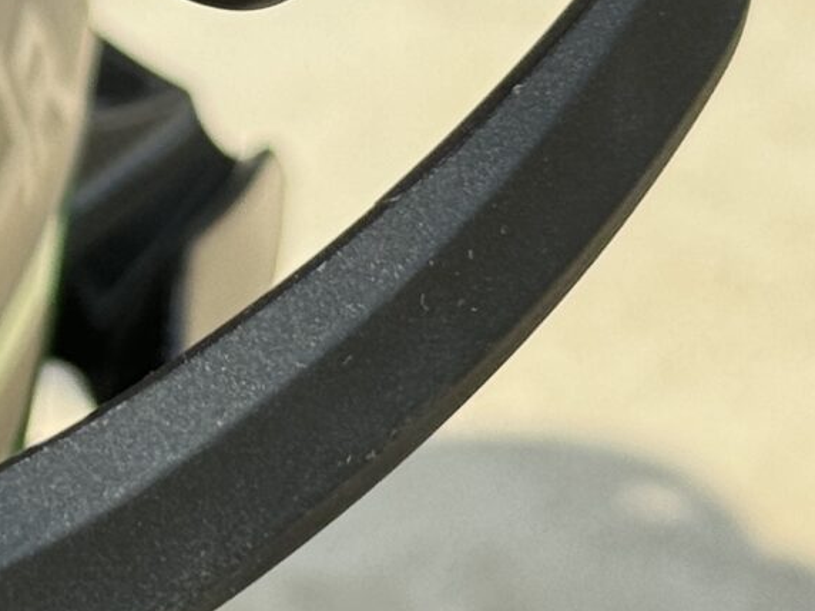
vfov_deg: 6.9
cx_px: -665
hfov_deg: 8.8
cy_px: 145
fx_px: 5062
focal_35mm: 215
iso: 64
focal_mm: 6.76
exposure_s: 1/2415
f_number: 1.78
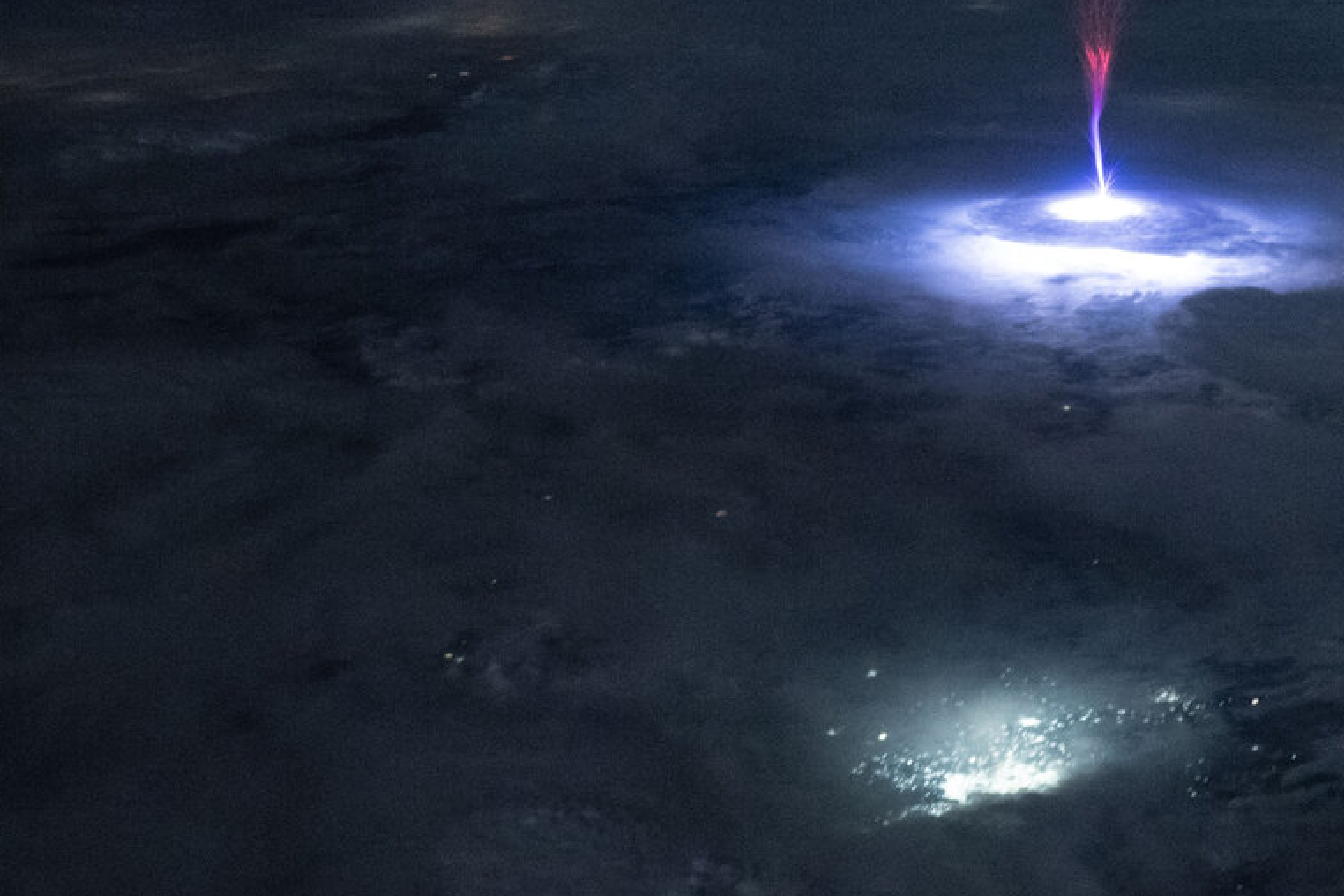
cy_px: 328
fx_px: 4704
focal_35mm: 126
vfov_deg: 10.9
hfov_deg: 16.0
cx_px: 1314
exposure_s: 1/4
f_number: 1.2
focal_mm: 50
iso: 6400
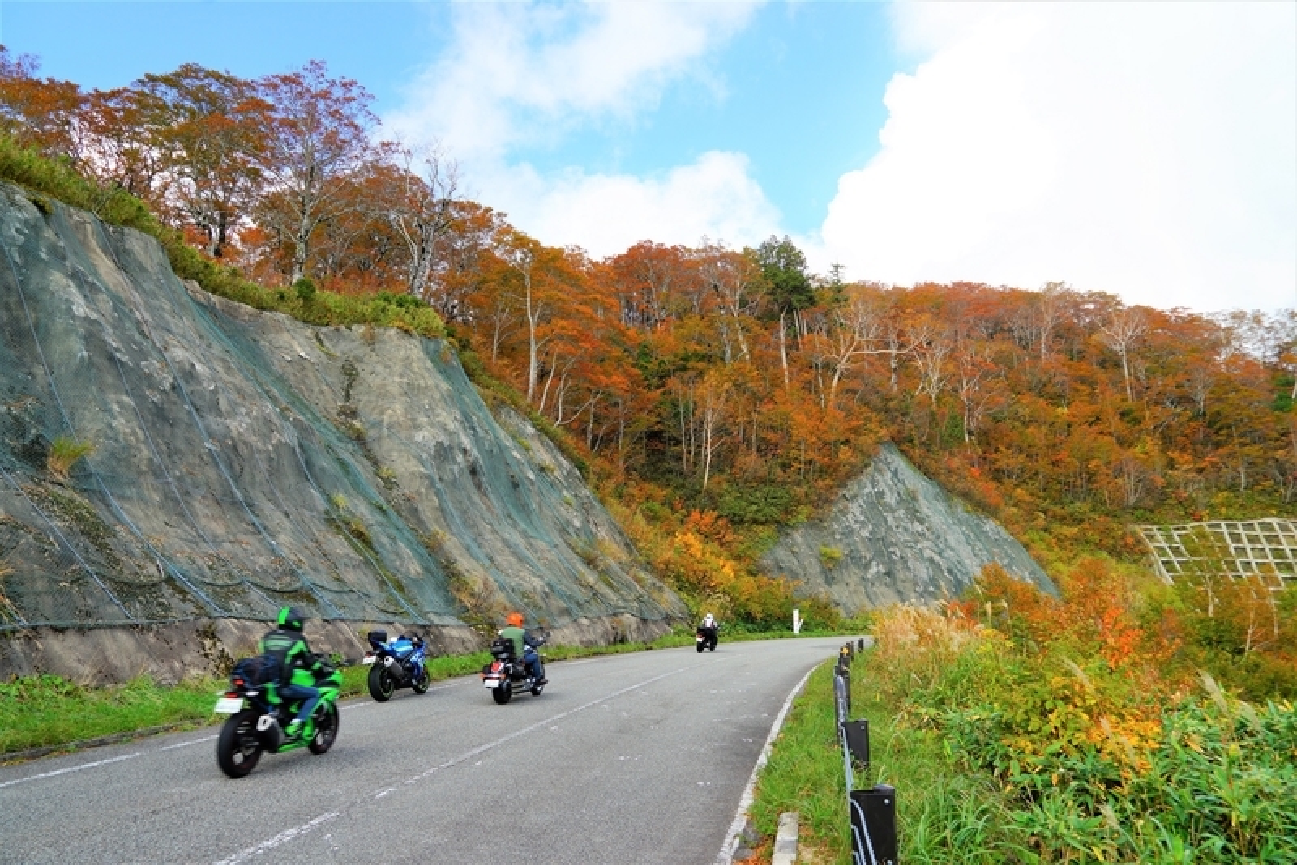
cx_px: 648
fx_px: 865
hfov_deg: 73.7
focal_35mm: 24
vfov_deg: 53.2
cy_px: 432
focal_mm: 24
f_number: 8
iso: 100
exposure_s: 1/90
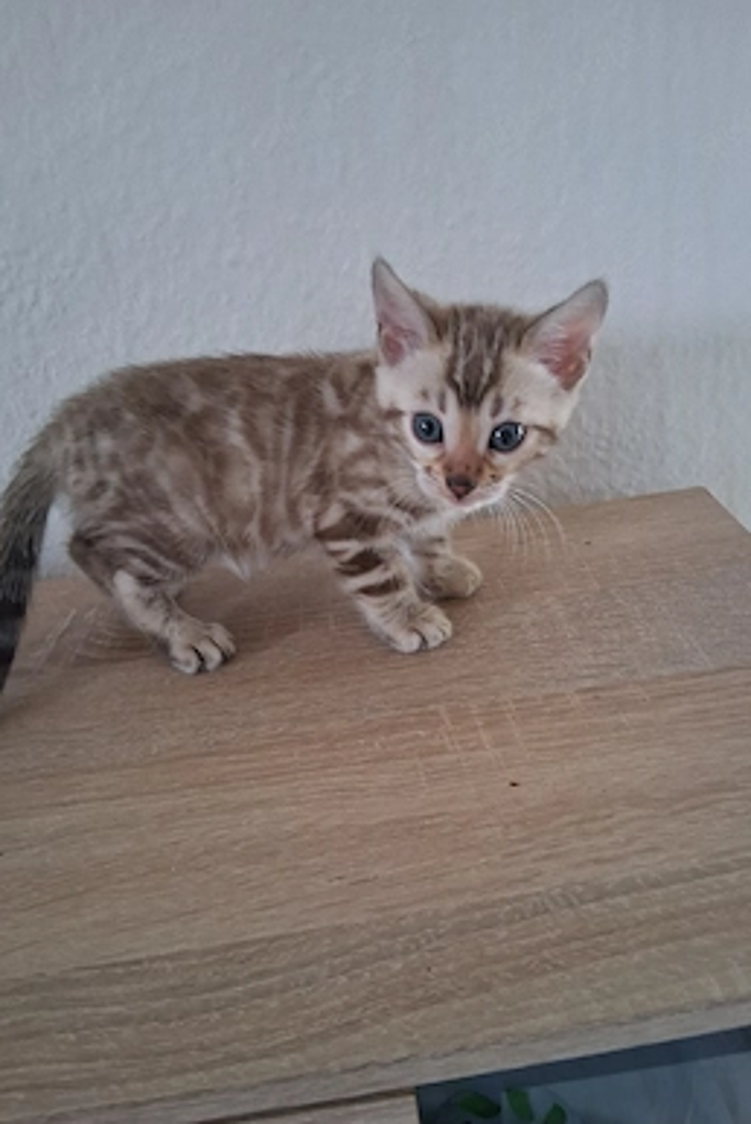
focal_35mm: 28
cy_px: 579
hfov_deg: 46.5
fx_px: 875
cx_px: 396
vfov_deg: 65.4
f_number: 1.8
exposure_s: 1/30
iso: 500
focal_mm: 3.98
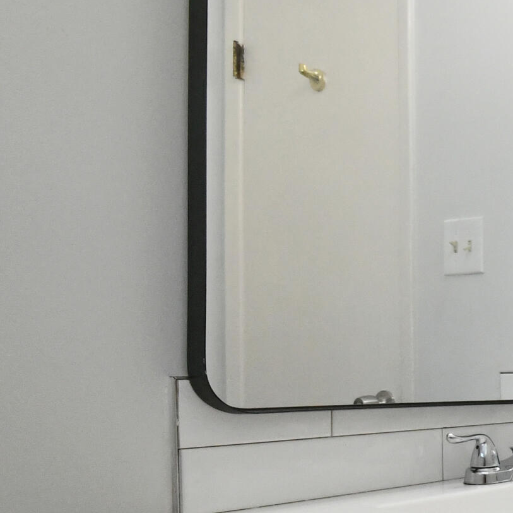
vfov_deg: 35.4
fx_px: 788
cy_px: 376
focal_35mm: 47
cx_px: 921
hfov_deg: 22.1
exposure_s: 1/60
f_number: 14
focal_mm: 10
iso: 1800
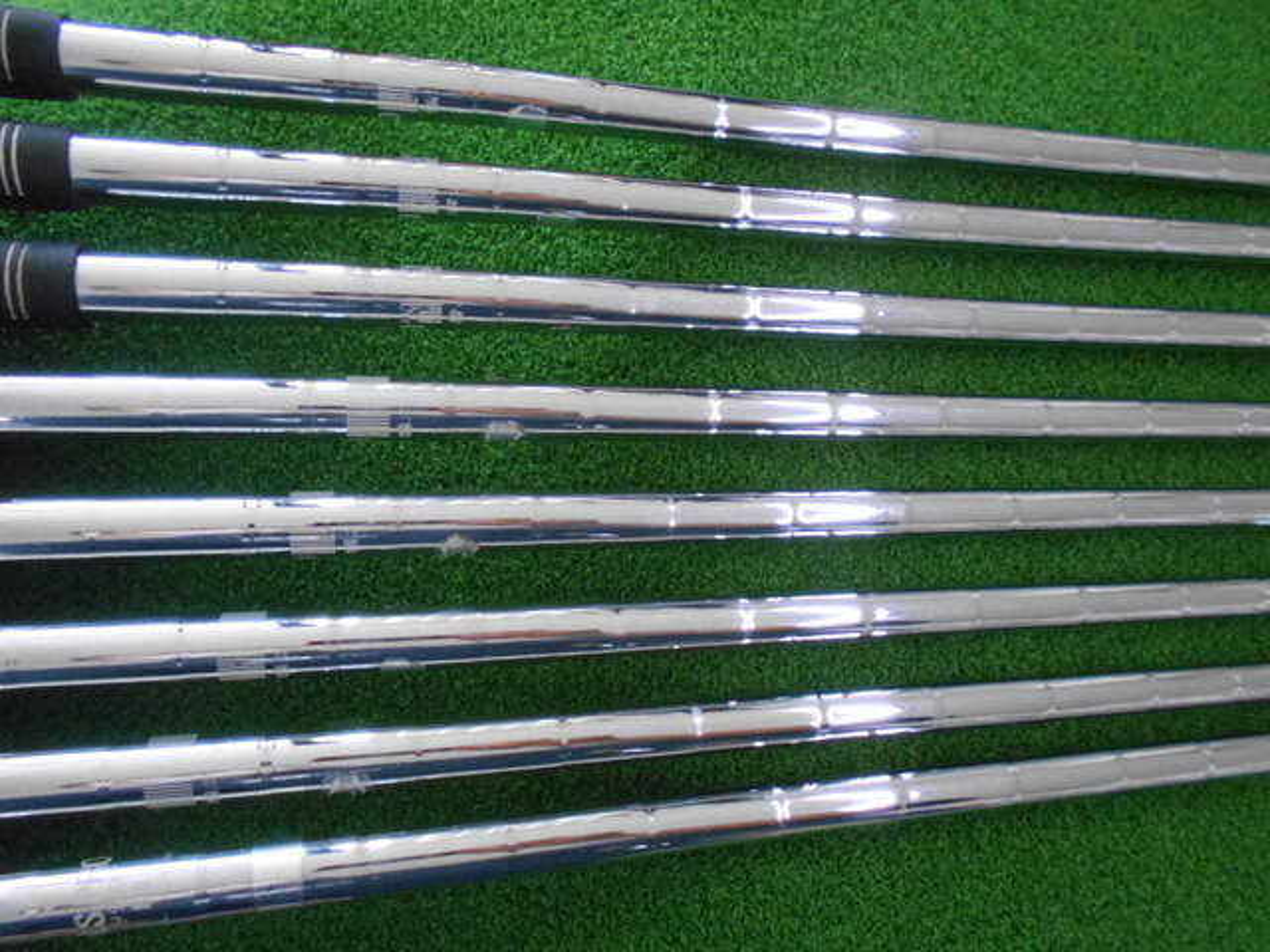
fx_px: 954
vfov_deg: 53.1
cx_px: 635
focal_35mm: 26
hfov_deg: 67.3
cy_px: 476
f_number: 3.2
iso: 800
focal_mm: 4.6
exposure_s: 1/250
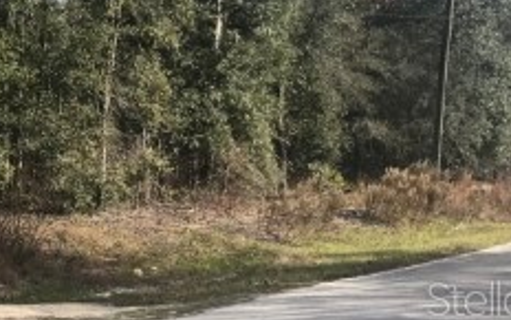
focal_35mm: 82
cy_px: 298
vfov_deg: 15.7
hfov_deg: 23.5
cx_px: -70
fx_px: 1142
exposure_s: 1/1198
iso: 20
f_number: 1.8
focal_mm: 3.99
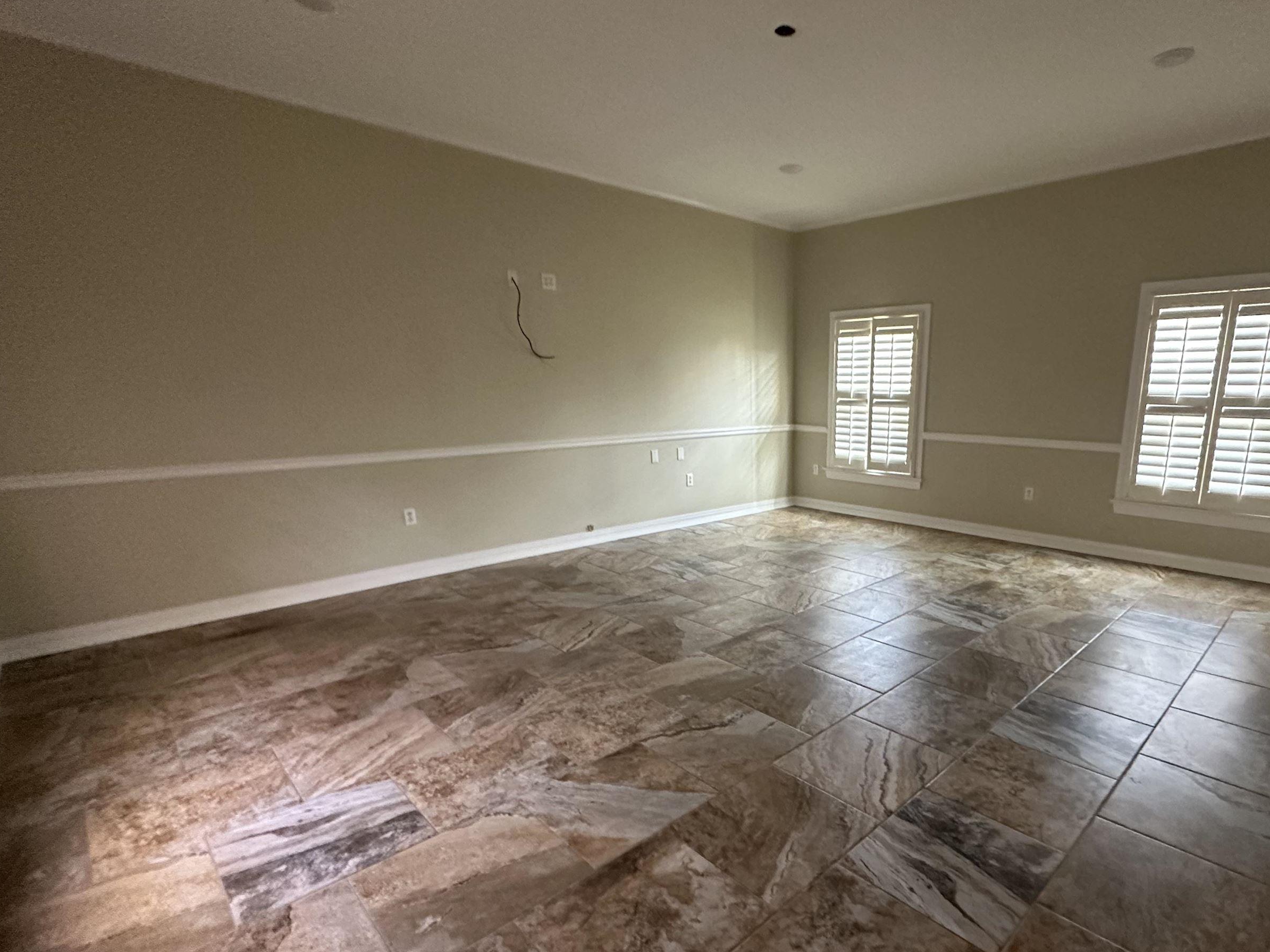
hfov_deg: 86.2
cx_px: 786
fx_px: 660
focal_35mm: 18
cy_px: 547
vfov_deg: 71.2
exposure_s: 1/60
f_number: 2.2
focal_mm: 2.22
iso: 500
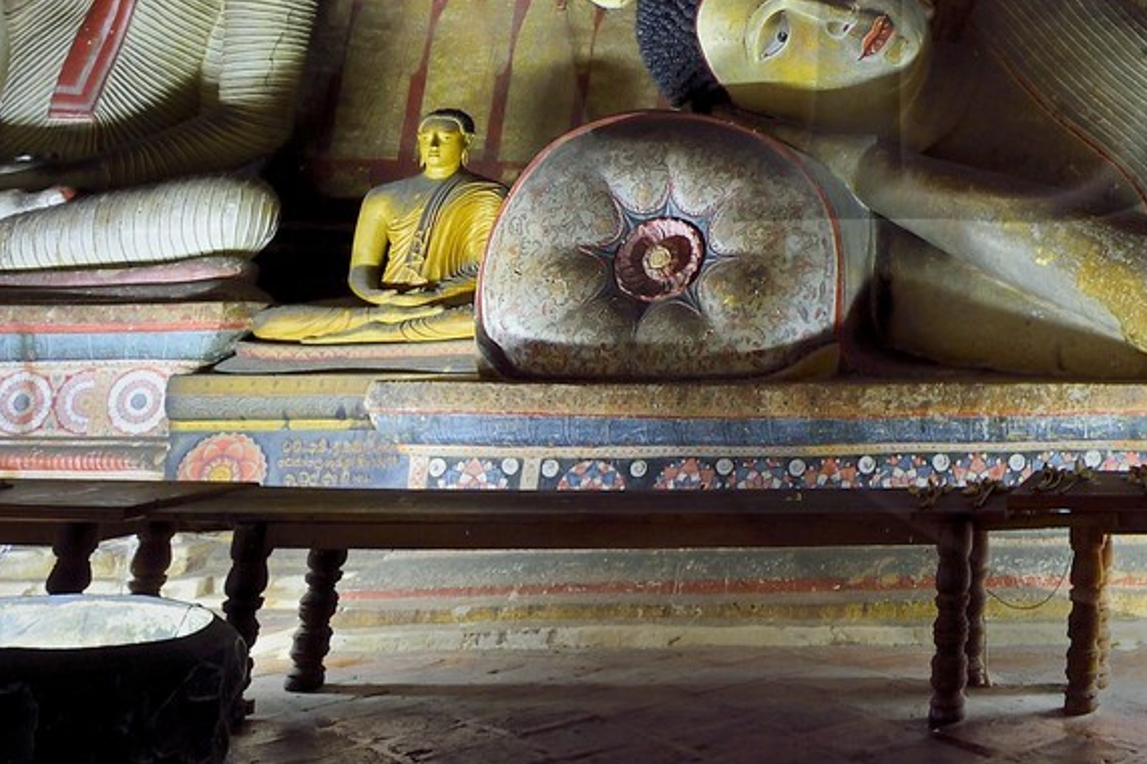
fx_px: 1337
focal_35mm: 42
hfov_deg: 37.8
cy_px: -108
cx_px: 1294
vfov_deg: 28.5
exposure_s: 1/2
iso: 800
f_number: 8
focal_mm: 15
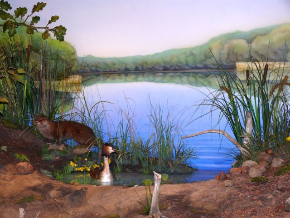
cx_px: 145
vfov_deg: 23.7
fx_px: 519
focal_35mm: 62
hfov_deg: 31.2
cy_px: 109
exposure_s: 1/30
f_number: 3.2
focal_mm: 13
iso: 100
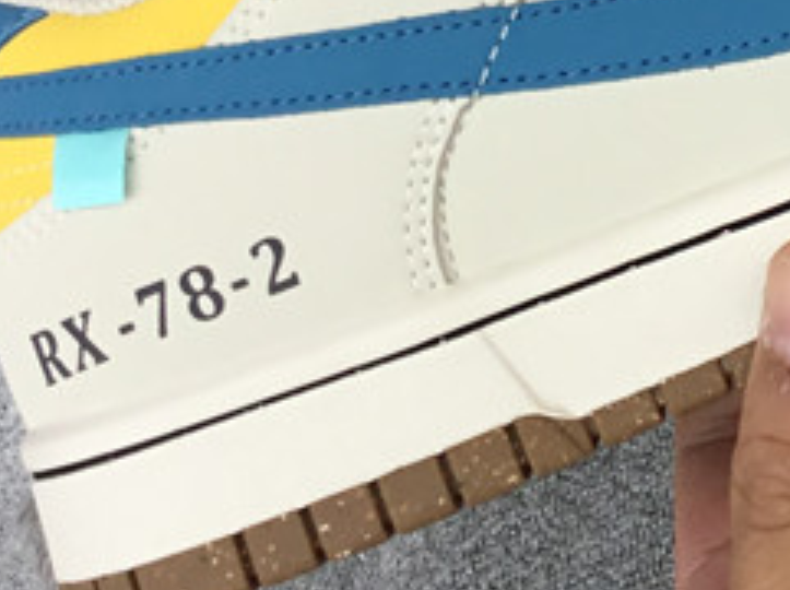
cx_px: 859
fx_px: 2643
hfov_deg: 16.5
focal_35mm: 116
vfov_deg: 12.3
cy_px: -228
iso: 25
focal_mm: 3.3
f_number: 2.4
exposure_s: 1/468
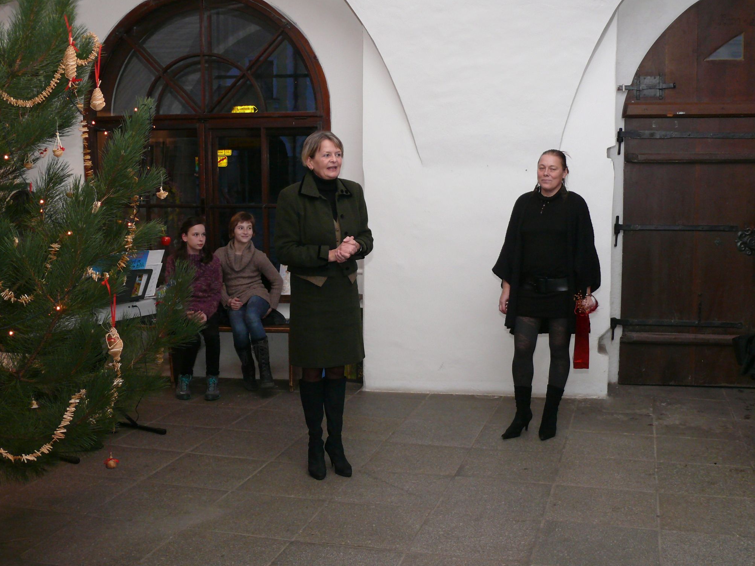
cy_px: 282
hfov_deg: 43.9
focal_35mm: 43
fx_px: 938
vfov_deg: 33.6
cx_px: 380
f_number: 2.8
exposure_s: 1/30
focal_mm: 8.4
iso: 200
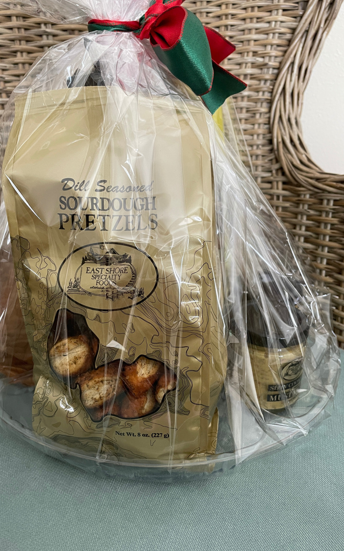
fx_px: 420
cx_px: 144
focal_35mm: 28
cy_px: 275
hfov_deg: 44.4
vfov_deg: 66.5
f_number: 1.6
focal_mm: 4.2
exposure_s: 1/60
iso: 160
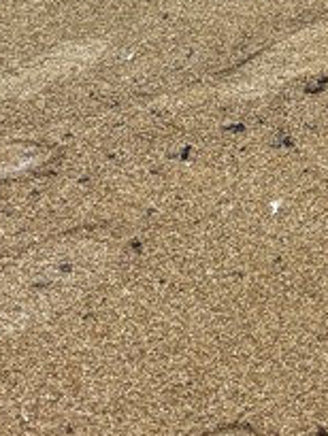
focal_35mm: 130
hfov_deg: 11.2
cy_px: -540
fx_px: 1641
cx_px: 415
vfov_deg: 12.5
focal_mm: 5.96
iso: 100
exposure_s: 1/60
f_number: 1.6
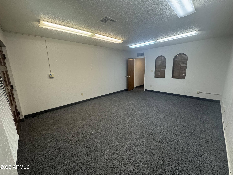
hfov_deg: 102.1
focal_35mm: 14
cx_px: 116
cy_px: 88
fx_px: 94
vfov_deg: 85.7
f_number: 2.2
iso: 250
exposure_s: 1/120
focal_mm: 2.22
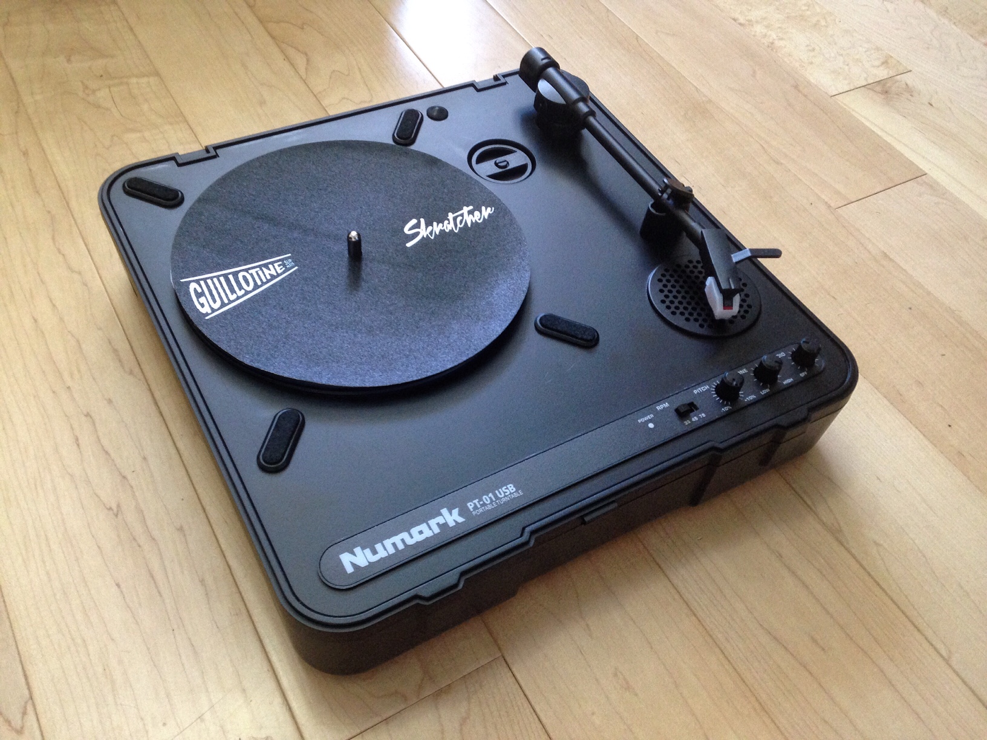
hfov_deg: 55.4
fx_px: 941
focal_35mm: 33
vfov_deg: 42.9
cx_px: 494
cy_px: 370
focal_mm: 4.12
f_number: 2.4
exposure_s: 1/20
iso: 250
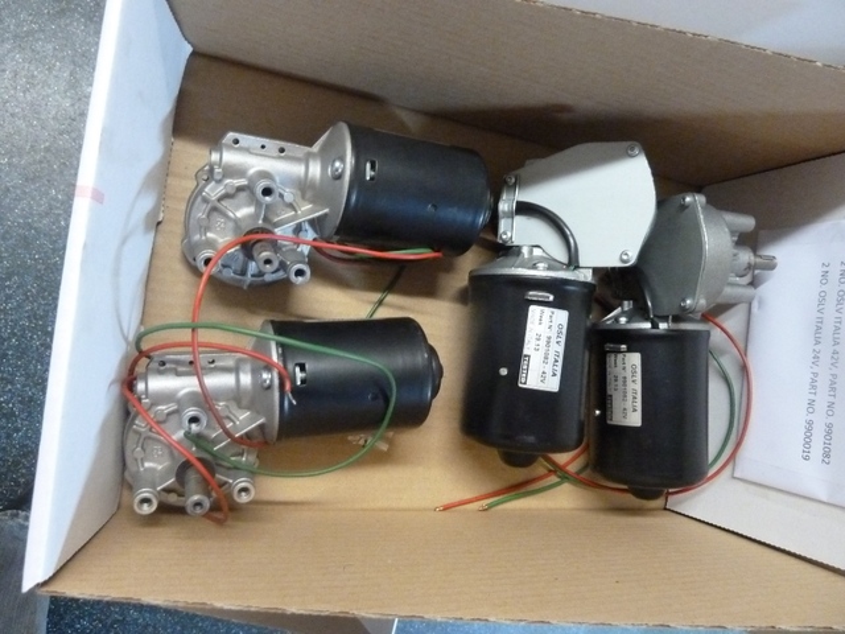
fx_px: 610
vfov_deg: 54.9
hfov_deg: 69.4
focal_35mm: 25
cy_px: 317
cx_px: 422
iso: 800
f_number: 3.3
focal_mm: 4.1
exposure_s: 1/15
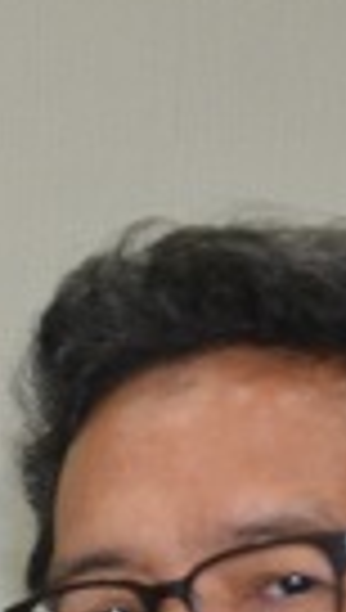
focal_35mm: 145
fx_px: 2353
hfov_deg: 7.9
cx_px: -454
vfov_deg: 13.6
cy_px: 1017
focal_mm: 18
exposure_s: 1/60
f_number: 3.5
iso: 1800
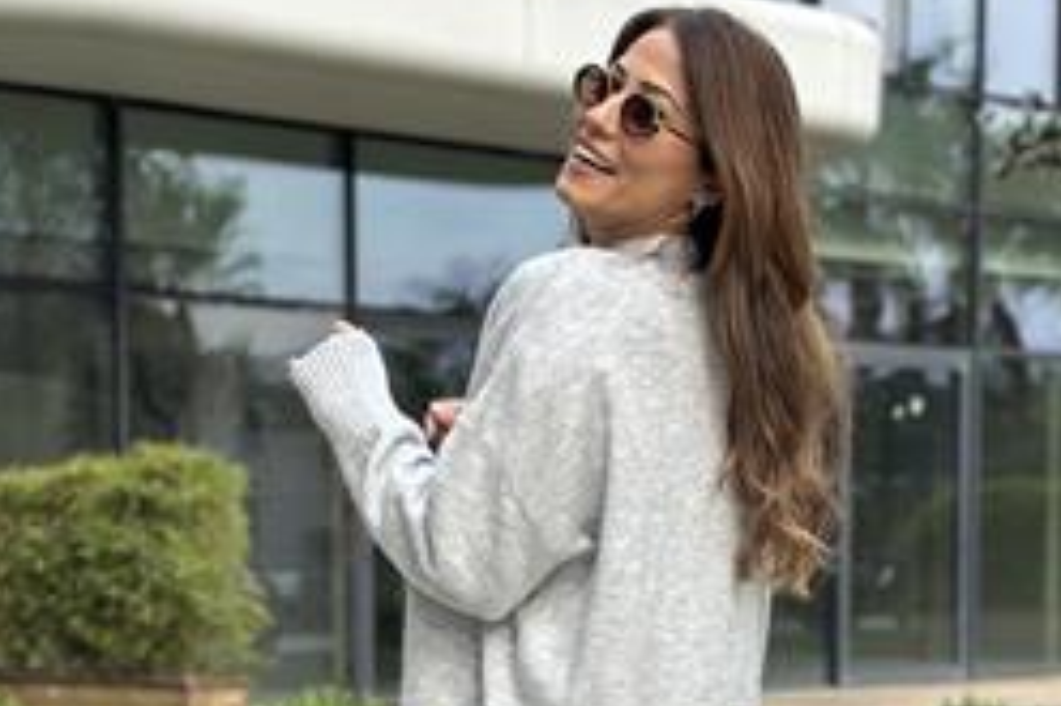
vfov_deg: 13.2
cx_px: 582
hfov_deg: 20.0
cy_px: 753
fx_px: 3004
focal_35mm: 102
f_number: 1.78
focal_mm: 6.86
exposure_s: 1/195
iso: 80
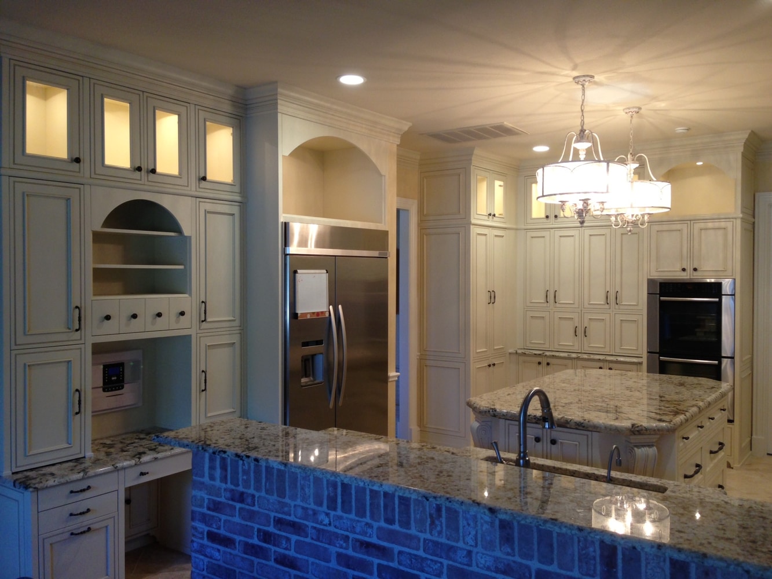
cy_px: 290
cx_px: 386
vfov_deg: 43.0
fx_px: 736
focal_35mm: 33
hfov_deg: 55.3
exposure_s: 1/20
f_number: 2.4
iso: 80
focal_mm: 4.13
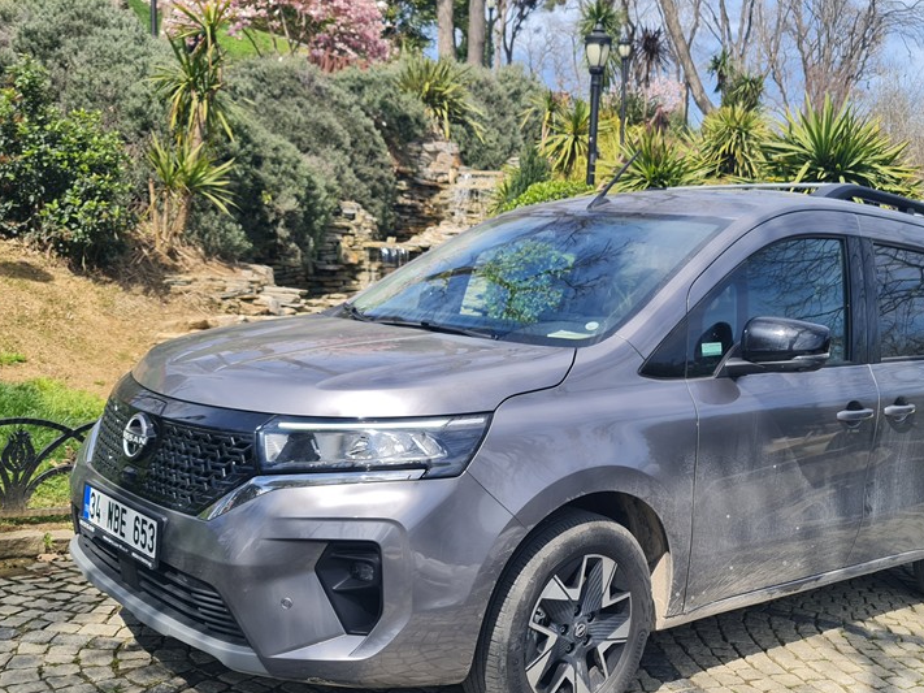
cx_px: 545
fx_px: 961
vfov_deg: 39.6
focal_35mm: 36
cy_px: 372
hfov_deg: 51.1
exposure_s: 1/638
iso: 50
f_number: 1.8
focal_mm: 7
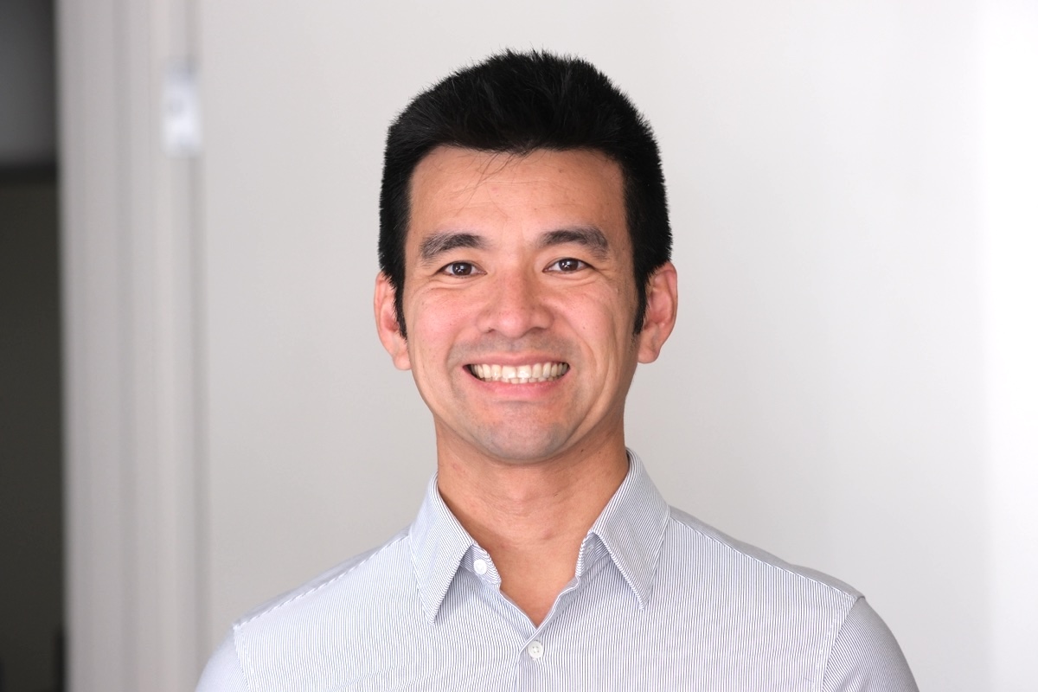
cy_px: 346
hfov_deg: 15.2
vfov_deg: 10.2
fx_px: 3892
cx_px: 519
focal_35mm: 135
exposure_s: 1/160
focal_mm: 90
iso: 500
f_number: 2.5
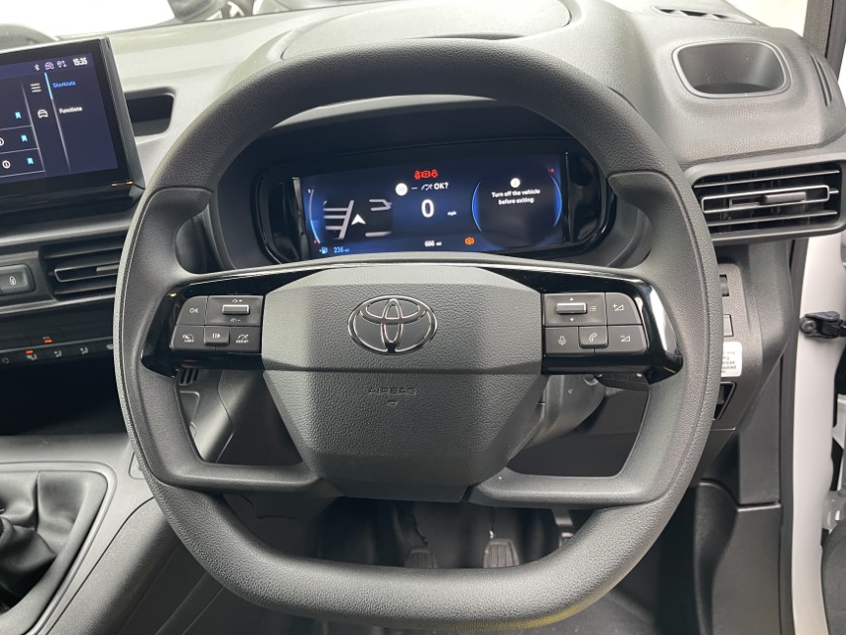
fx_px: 709
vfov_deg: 48.2
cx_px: 378
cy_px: 311
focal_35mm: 29
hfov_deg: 61.5
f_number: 1.6
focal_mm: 5.1
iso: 125
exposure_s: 1/91
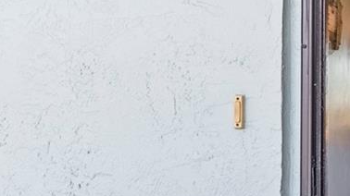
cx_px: 457
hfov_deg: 25.0
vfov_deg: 16.4
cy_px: 77
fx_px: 679
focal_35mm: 73
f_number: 9
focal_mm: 11
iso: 250
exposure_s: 1/1250
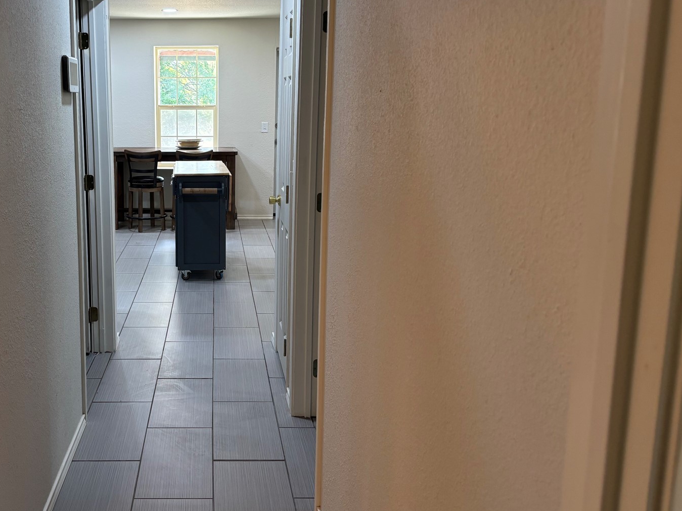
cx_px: 211
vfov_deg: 38.6
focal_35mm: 37
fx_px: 729
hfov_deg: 49.0
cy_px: 217
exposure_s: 1/60
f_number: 1.6
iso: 125
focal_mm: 5.96
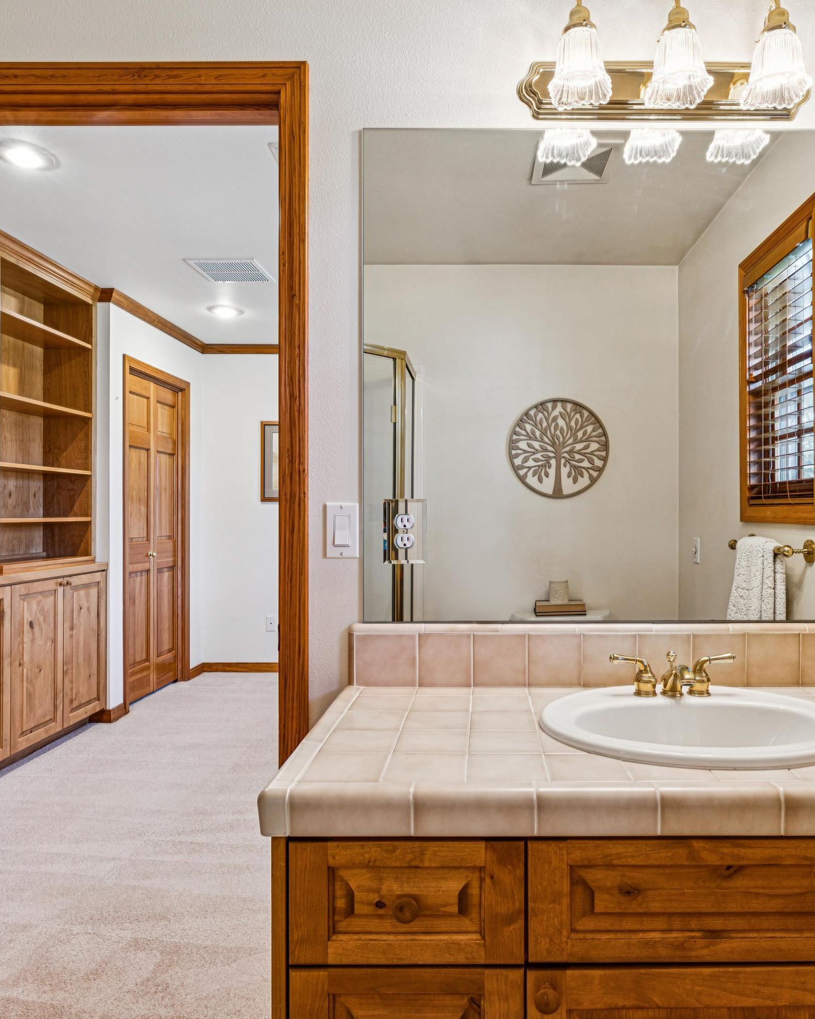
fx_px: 711
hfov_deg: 59.2
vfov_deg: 71.3
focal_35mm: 24
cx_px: 485
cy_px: 512
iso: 400
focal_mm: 16.4
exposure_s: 1/2
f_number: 13
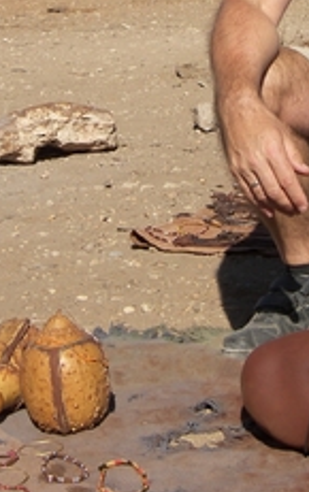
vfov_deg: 16.9
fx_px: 1625
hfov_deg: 10.9
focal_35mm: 121
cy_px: 23
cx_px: 147
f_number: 3.6
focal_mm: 9.2
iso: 50
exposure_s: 1/1000
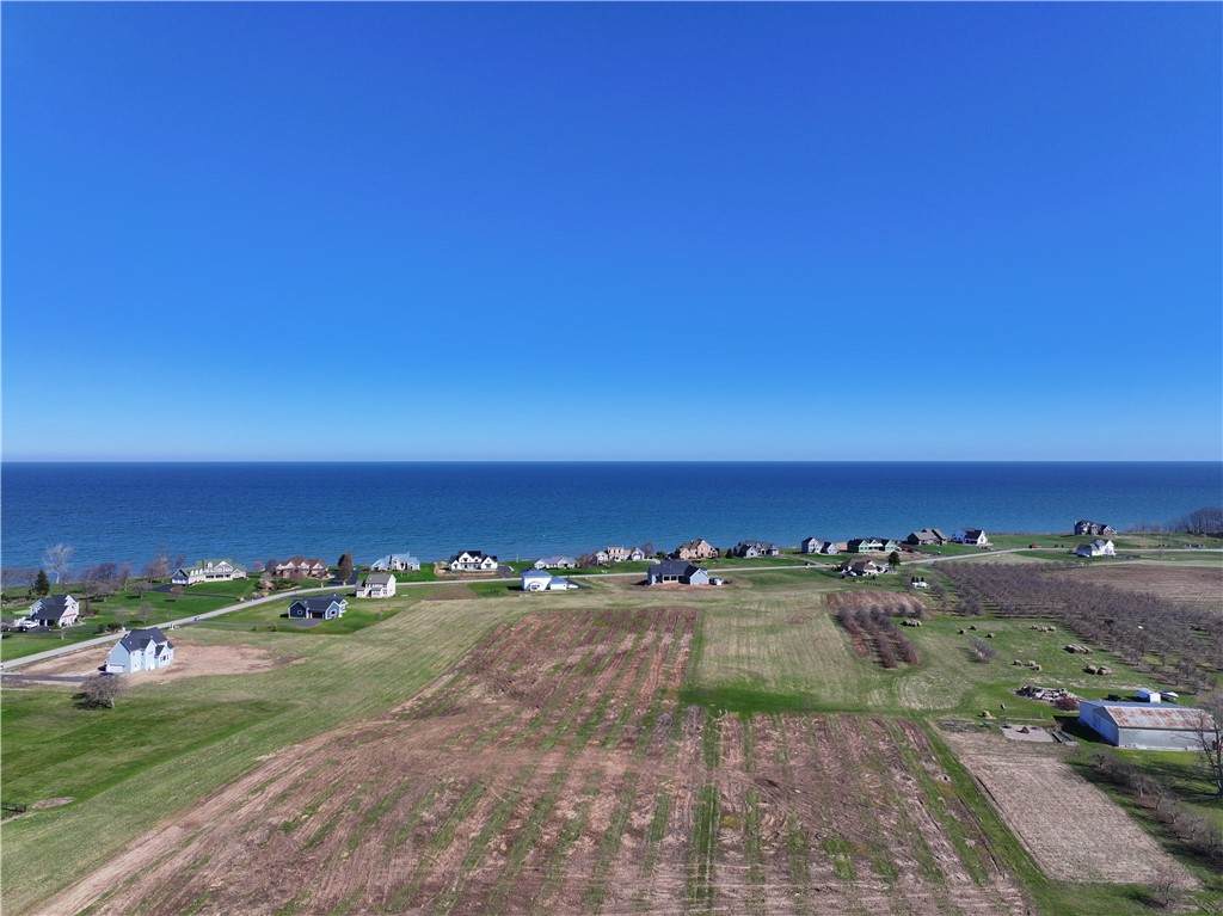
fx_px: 848
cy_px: 458
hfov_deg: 71.6
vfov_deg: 56.8
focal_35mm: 24
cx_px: 612
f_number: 2.8
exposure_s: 1/2000
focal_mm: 12.29
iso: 100
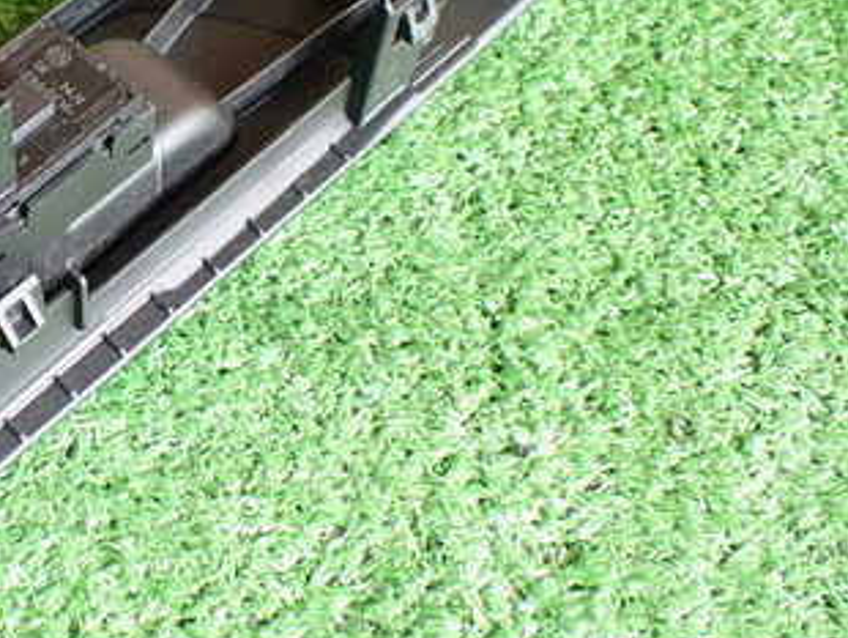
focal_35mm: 58
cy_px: 260
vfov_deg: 25.2
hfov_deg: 31.1
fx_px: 1422
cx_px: 30
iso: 800
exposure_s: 1/60
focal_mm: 5.4
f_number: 2.3
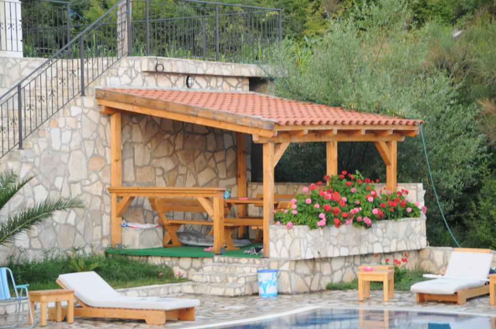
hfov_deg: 18.2
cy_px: 164
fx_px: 1548
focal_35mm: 112
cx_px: 248
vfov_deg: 12.1
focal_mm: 75
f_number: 5
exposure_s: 1/60
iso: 250
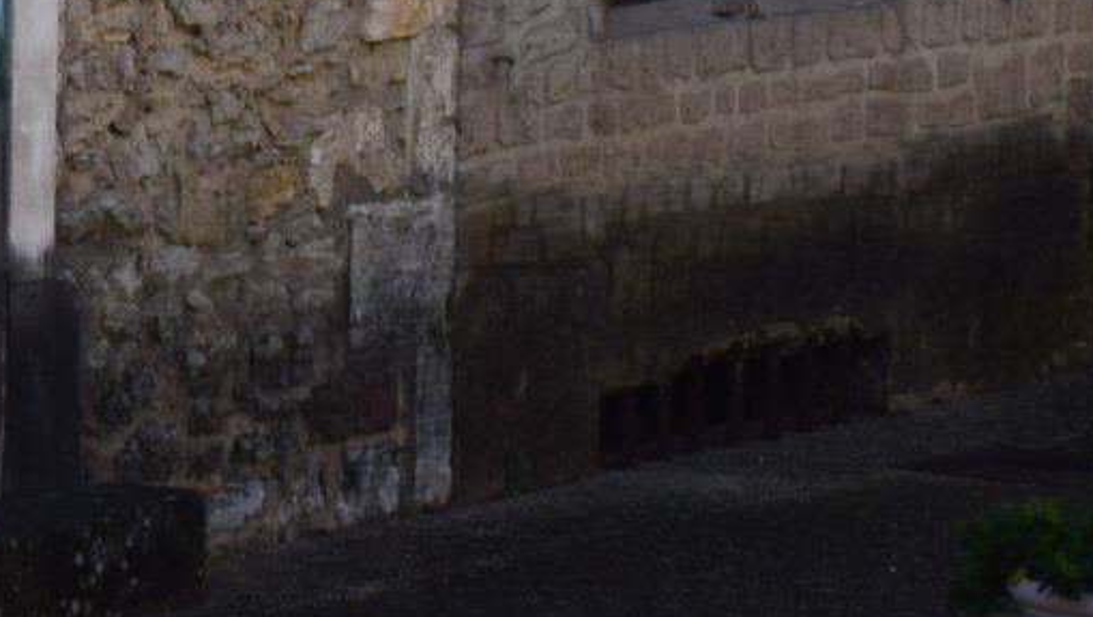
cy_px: -145
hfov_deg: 6.9
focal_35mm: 306
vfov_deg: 4.0
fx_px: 8874
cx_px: -872
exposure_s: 1/400
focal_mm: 40
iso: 400
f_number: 11
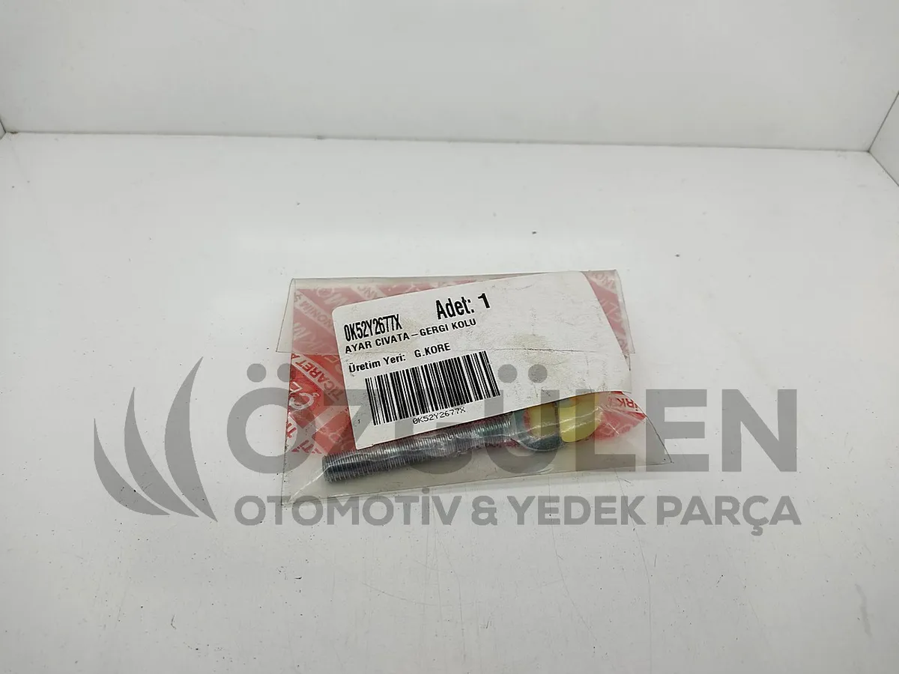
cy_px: 337
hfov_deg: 67.3
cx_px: 450
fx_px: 675
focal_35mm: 26
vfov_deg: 53.1
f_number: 1.79
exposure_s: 1/197
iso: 100
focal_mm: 4.74
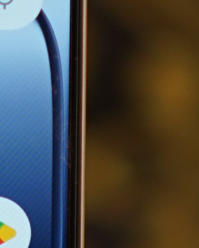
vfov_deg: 4.3
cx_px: -197
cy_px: 44
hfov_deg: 3.4
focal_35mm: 451
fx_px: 3321
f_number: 2
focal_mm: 50
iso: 320
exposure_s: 1/60
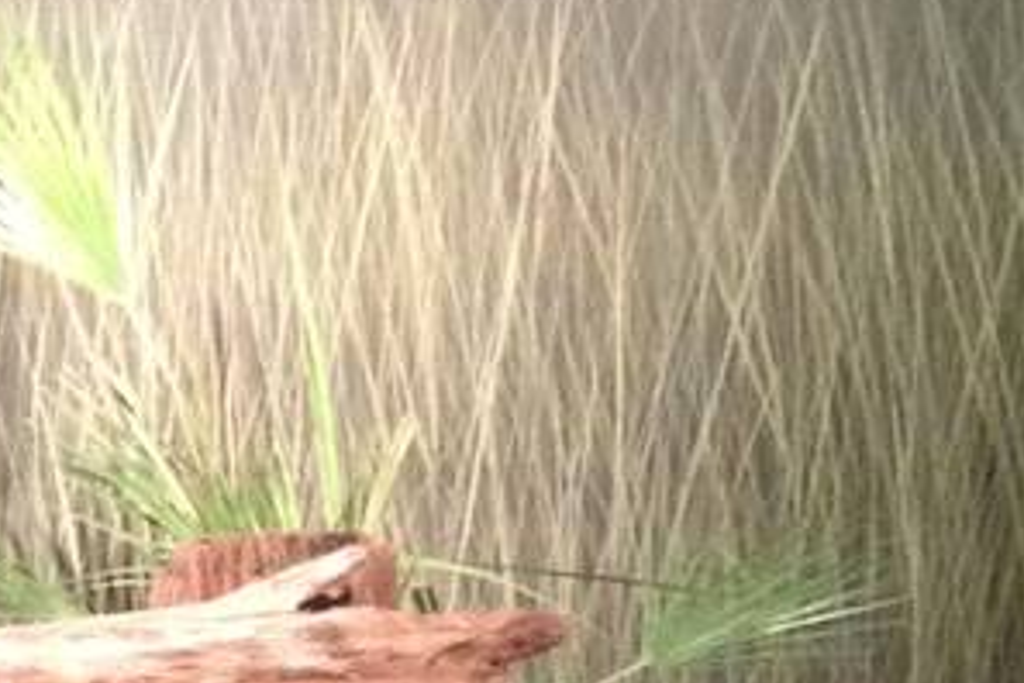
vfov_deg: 7.0
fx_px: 5575
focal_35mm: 196
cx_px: -490
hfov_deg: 10.2
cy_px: 445
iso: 320
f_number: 2.4
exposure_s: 1/20
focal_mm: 4.28
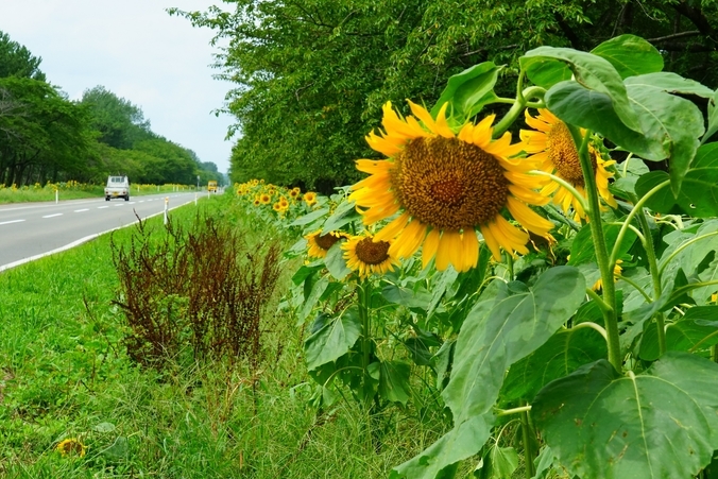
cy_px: 230
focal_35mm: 71
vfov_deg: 19.2
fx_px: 1416
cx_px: 391
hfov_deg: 28.4
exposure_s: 1/500
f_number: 16
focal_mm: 60
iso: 1250
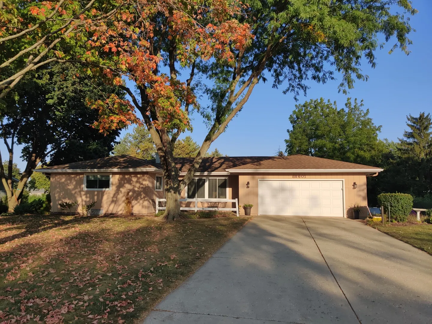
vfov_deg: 51.4
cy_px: 162
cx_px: 216
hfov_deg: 65.3
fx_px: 337
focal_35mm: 27
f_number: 1.65
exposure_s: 1/2437
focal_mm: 4.75
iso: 125
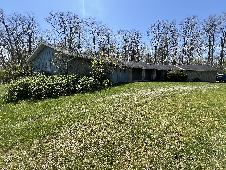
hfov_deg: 101.9
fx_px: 91
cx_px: 121
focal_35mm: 14
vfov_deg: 85.7
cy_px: 85
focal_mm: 1.57
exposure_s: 1/911
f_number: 1.8
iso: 32
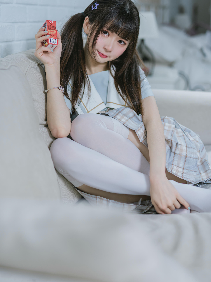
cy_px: 134
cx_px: 105
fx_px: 447
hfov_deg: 26.6
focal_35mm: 55
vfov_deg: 34.9
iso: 80
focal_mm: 50
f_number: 1.8
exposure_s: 1/250
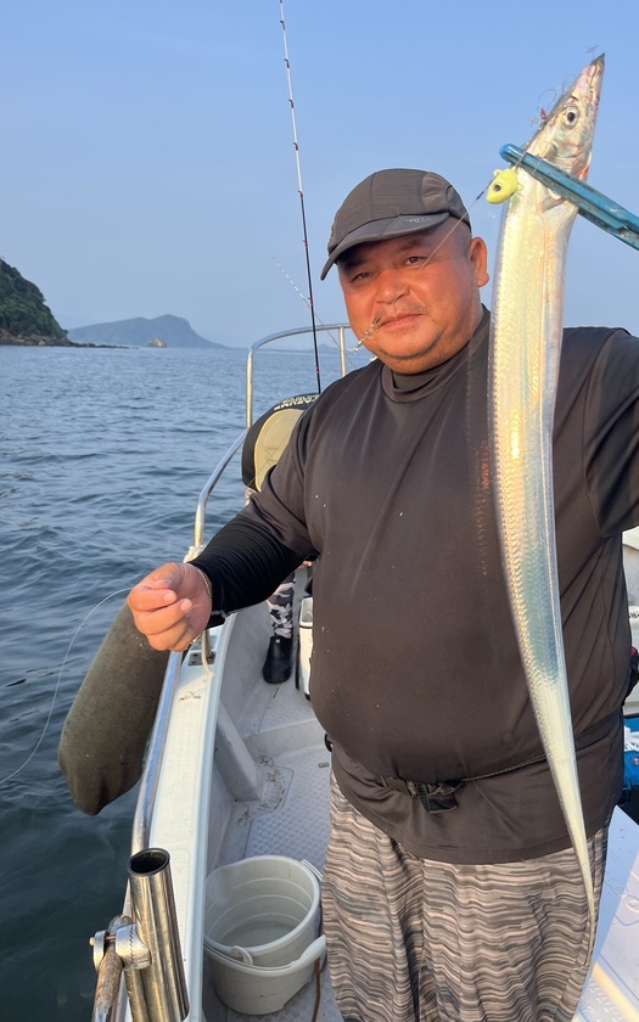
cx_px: 371
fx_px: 780
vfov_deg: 66.5
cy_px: 515
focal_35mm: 28
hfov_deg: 44.4
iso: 50
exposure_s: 1/777
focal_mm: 5.1
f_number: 1.6
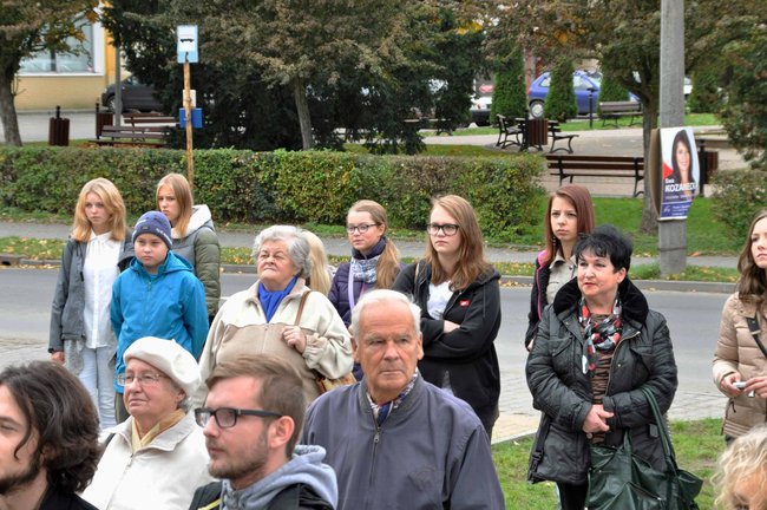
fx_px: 2554
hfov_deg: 17.1
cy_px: 255
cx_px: 384
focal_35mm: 120
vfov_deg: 11.4
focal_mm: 80
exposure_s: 1/80
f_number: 13
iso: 800
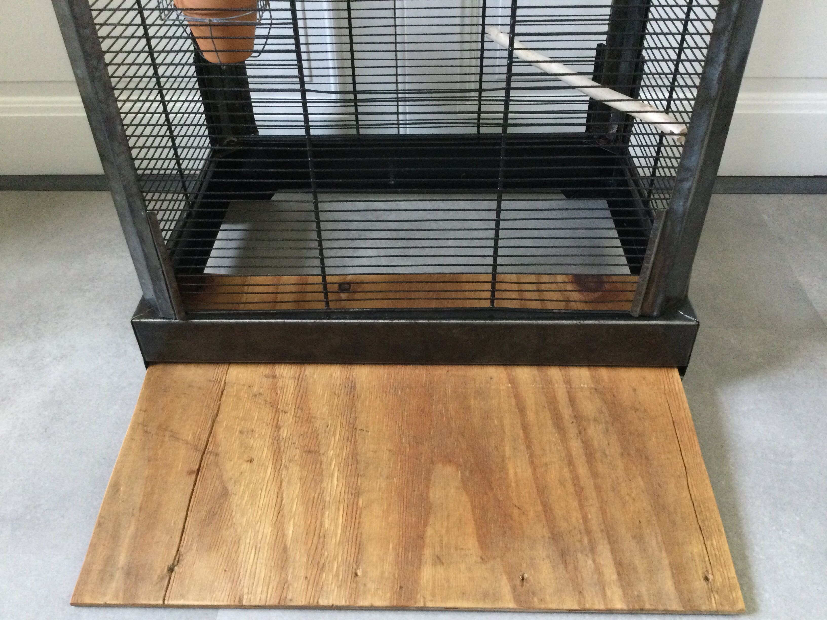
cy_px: 310
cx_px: 414
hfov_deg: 58.4
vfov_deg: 45.4
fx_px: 741
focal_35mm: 31
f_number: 2.4
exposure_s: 1/25
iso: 200
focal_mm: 3.3
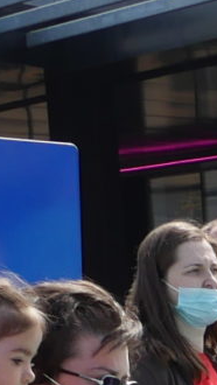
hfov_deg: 5.3
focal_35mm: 203
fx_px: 2073
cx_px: 866
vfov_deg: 9.5
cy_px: 920
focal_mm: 12
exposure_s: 1/320
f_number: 6.3
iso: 200
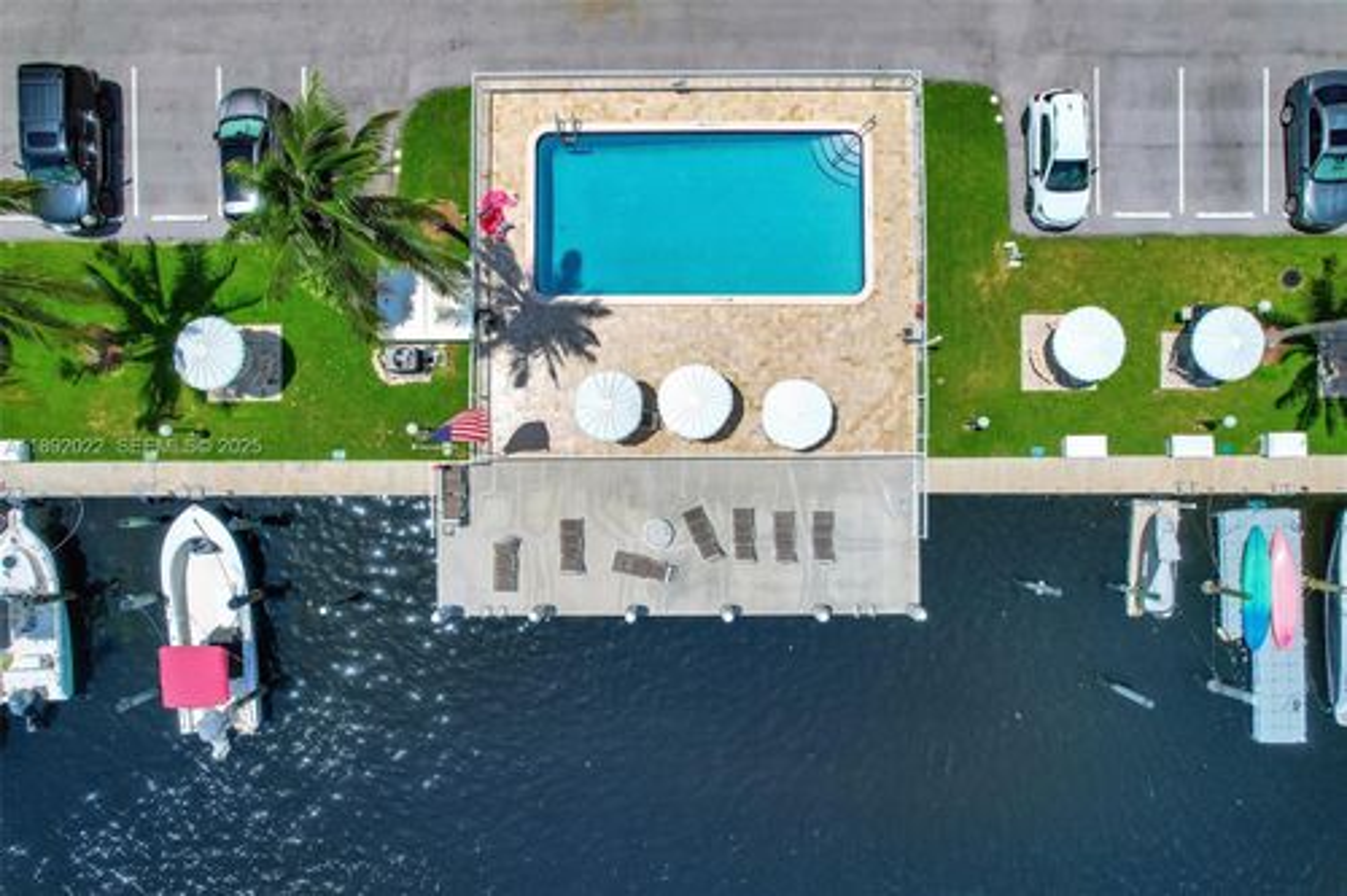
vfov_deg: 57.2
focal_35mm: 22
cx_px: 674
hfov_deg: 78.6
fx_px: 823
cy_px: 448
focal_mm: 8.38
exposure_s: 1/3200
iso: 100
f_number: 2.8
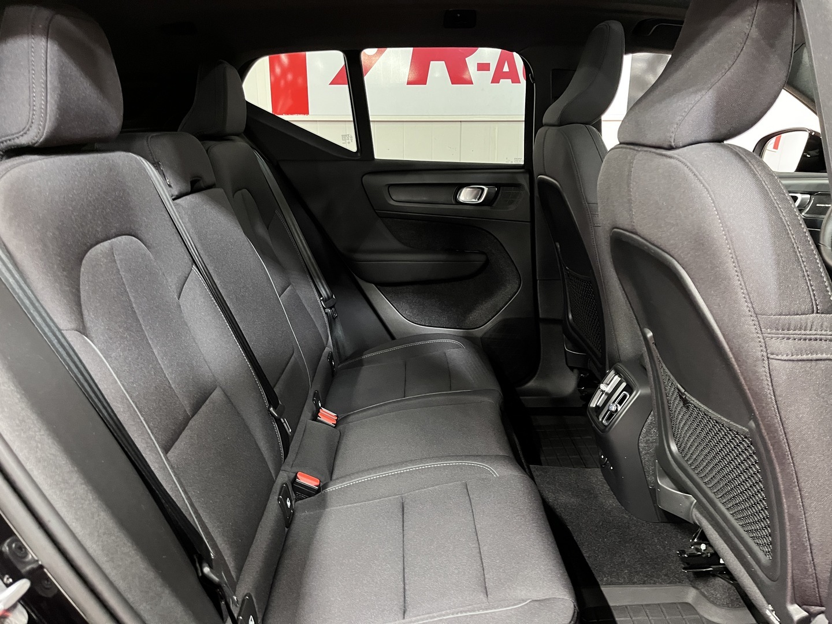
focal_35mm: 26
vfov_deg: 53.1
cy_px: 312
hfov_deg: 67.3
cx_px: 416
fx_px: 625
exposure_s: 1/25
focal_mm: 5.1
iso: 500
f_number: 1.6
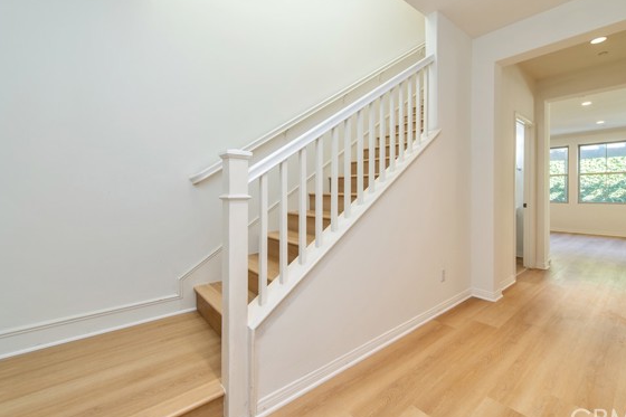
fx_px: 278
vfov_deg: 73.6
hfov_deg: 96.6
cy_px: 197
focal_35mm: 16
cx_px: 335
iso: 400
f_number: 4
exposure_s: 1/60
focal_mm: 14
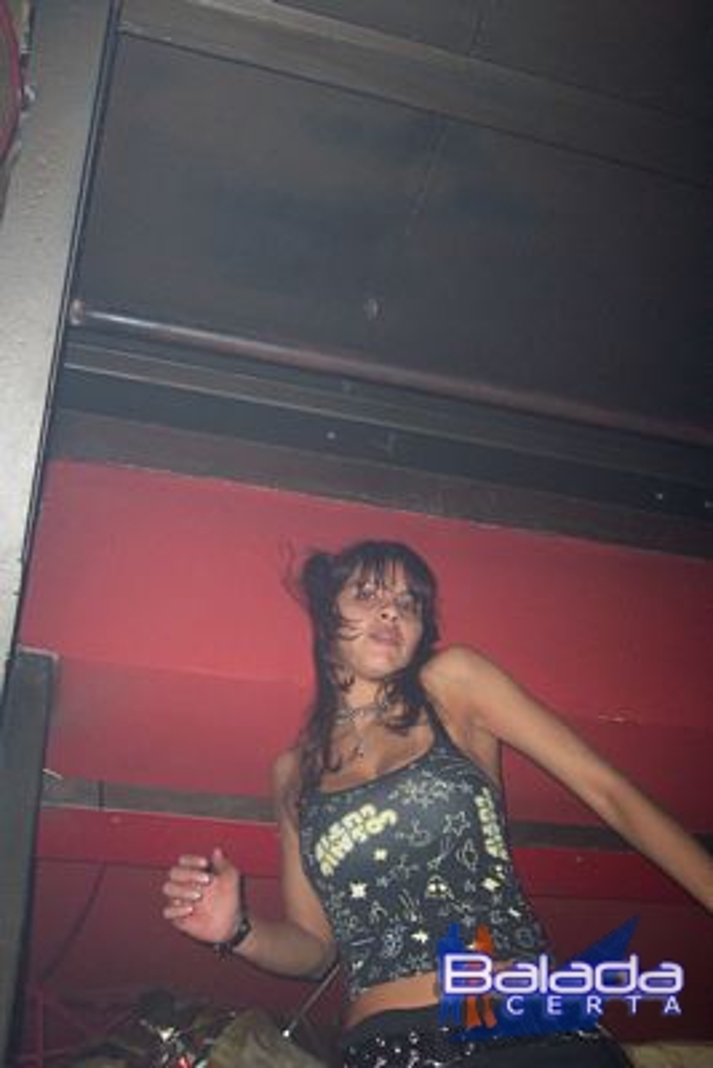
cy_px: 534
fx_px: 1128
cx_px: 356
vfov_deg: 50.7
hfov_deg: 35.1
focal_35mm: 38
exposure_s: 1/30
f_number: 2.8
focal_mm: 8
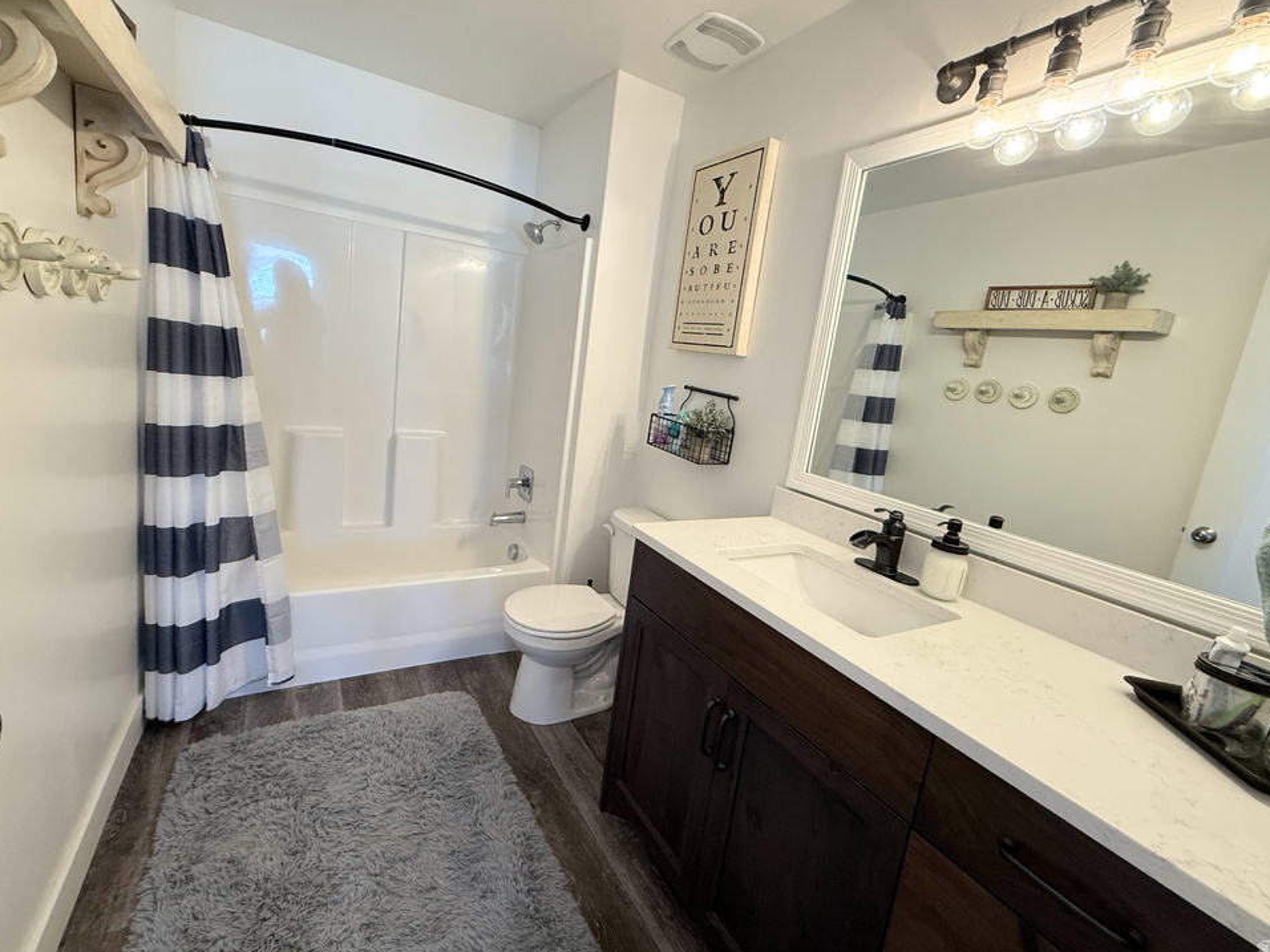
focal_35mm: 15
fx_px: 550
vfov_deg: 81.7
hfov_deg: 98.1
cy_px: 450
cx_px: 598
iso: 200
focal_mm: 2.22
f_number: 2.2
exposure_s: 1/120
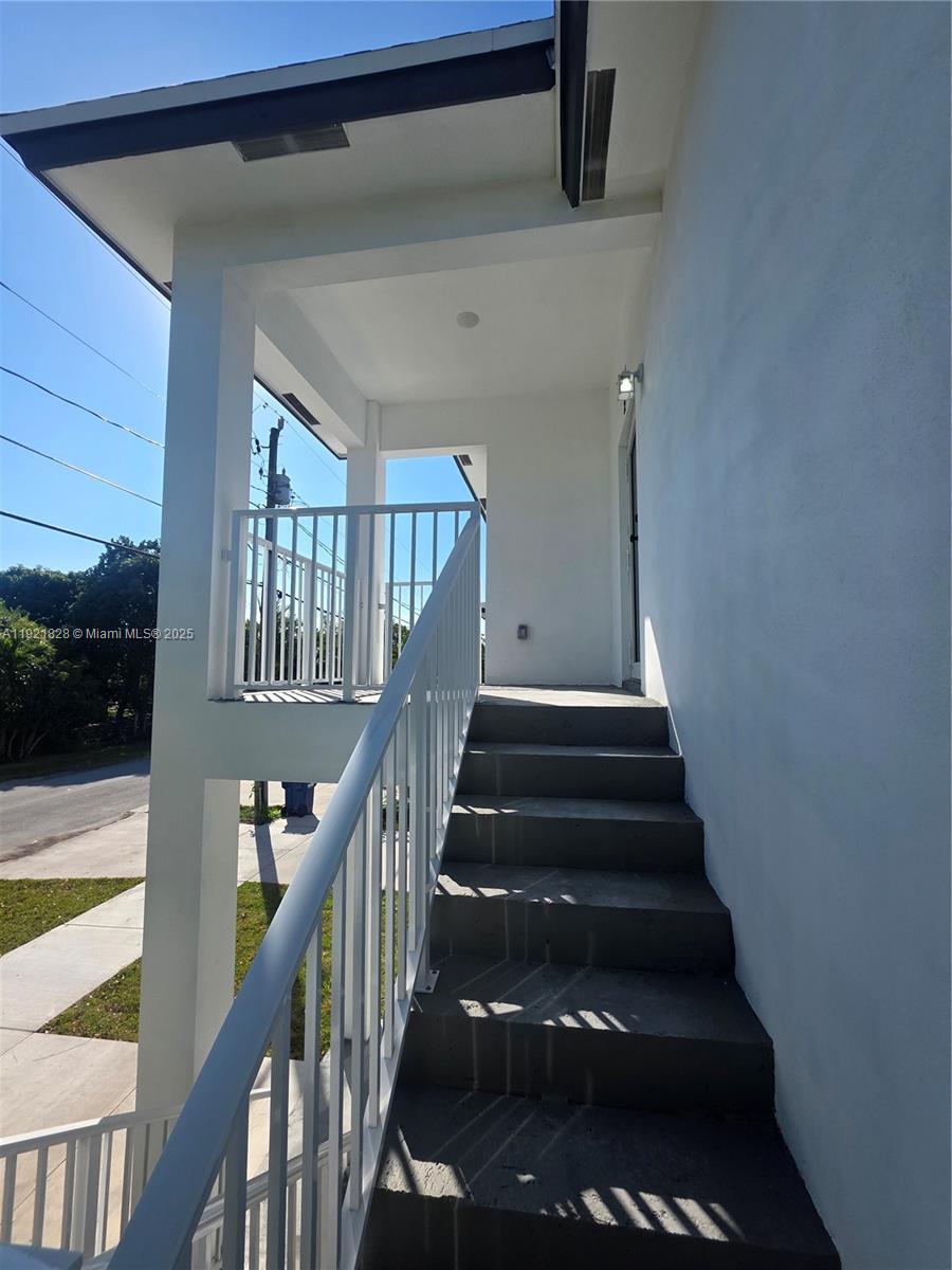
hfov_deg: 89.9
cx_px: 476
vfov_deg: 106.2
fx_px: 477
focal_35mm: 13
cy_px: 635
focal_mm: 2.2
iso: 40
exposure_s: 1/2365
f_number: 1.9
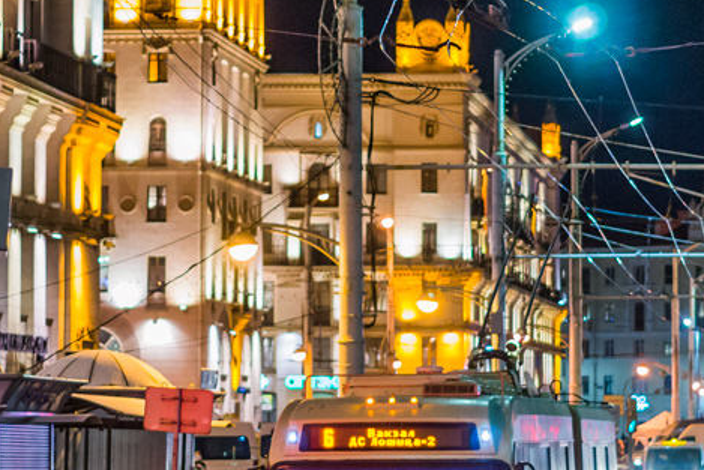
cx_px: 392
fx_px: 3756
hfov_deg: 10.7
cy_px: 218
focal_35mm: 192
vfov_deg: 7.2
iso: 800
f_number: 2.5
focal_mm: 50
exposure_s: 1/60
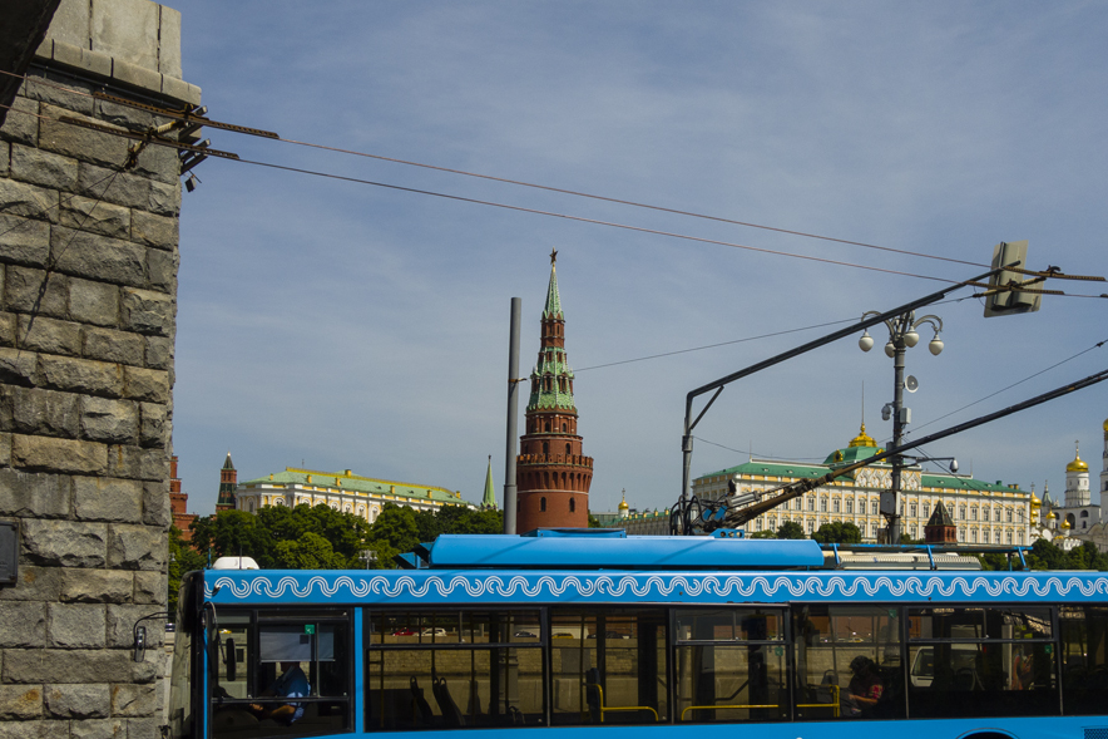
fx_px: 1169
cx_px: 658
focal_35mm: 38
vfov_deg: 35.0
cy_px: 418
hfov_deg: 50.4
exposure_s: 1/1000
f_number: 5.6
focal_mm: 10.4
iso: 125
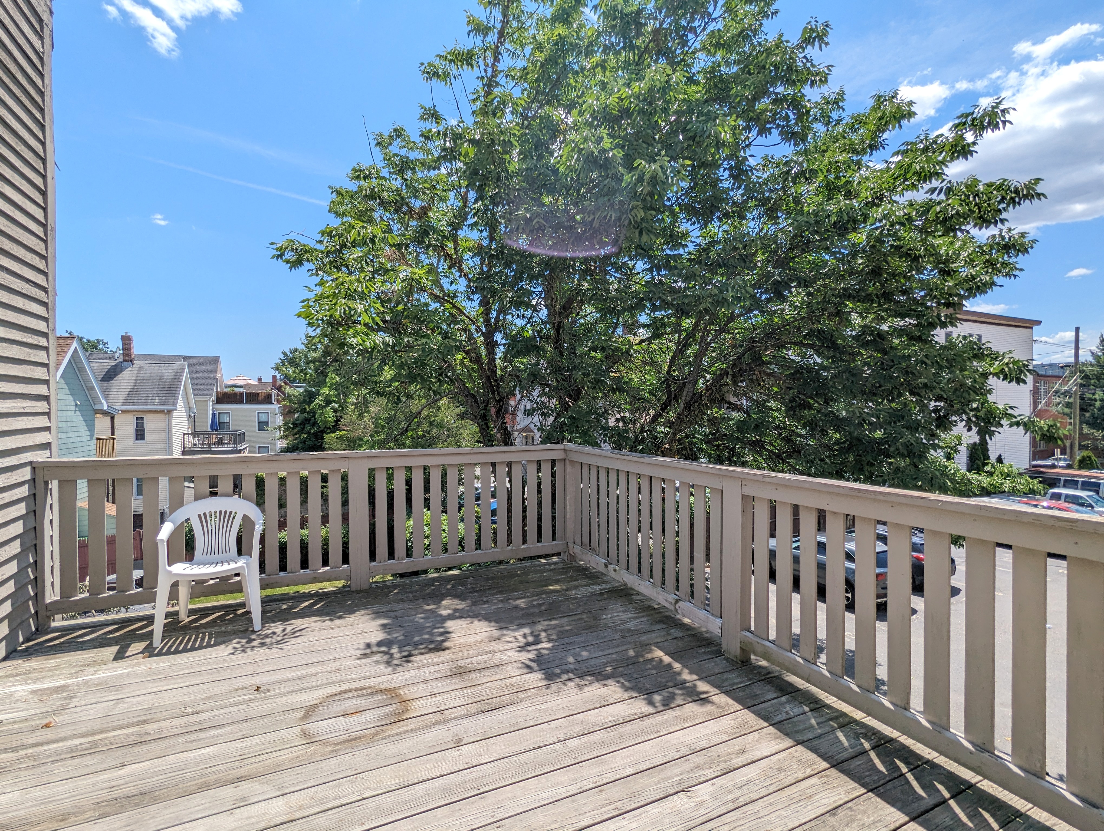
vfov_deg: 78.2
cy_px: 416
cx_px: 552
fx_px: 511
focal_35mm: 16
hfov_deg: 94.4
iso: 49
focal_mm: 2.35
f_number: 2.2
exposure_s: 1/1898
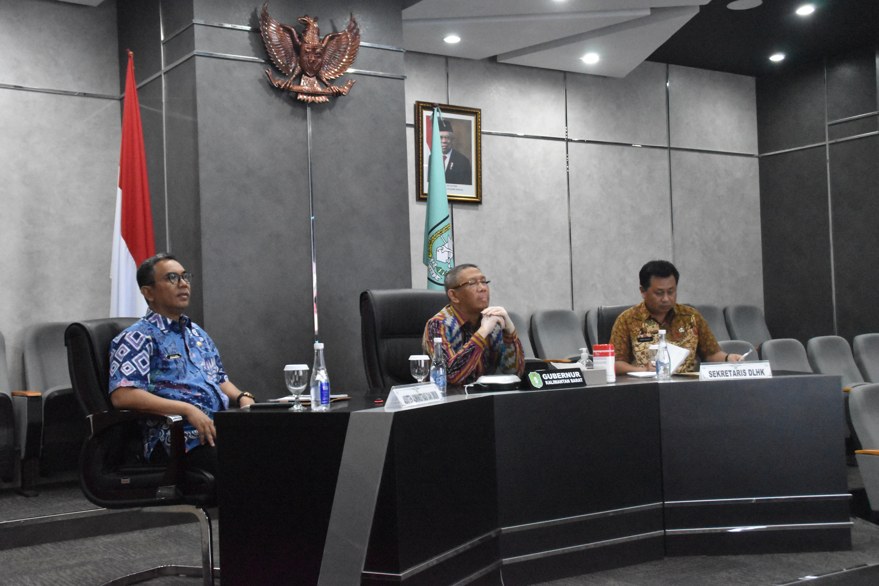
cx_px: 440
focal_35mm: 48
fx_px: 1172
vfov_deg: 28.1
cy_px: 293
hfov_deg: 41.1
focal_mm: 32
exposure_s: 1/200
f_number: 6.3
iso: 9000
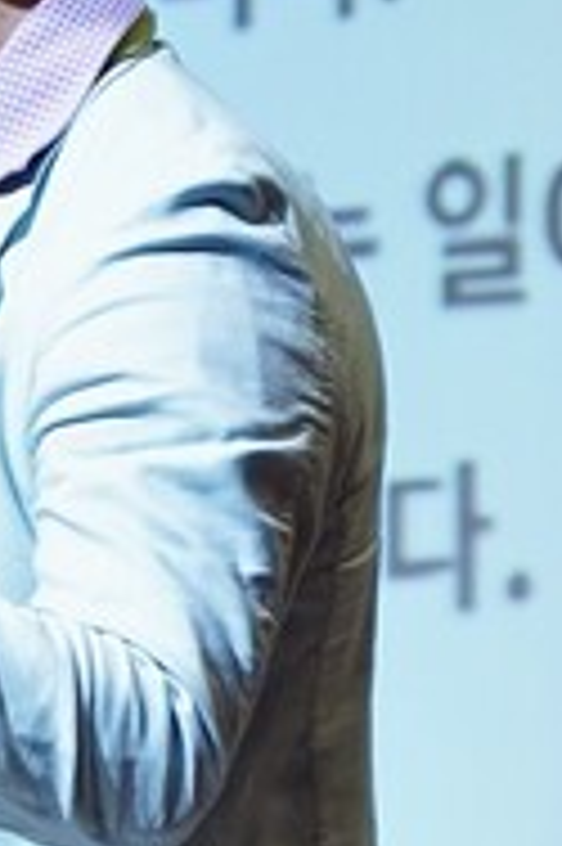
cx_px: -85
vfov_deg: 4.1
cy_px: 684
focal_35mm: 502
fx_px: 11776
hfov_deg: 2.7
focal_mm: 70
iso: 1000
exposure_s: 1/125
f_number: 2.8
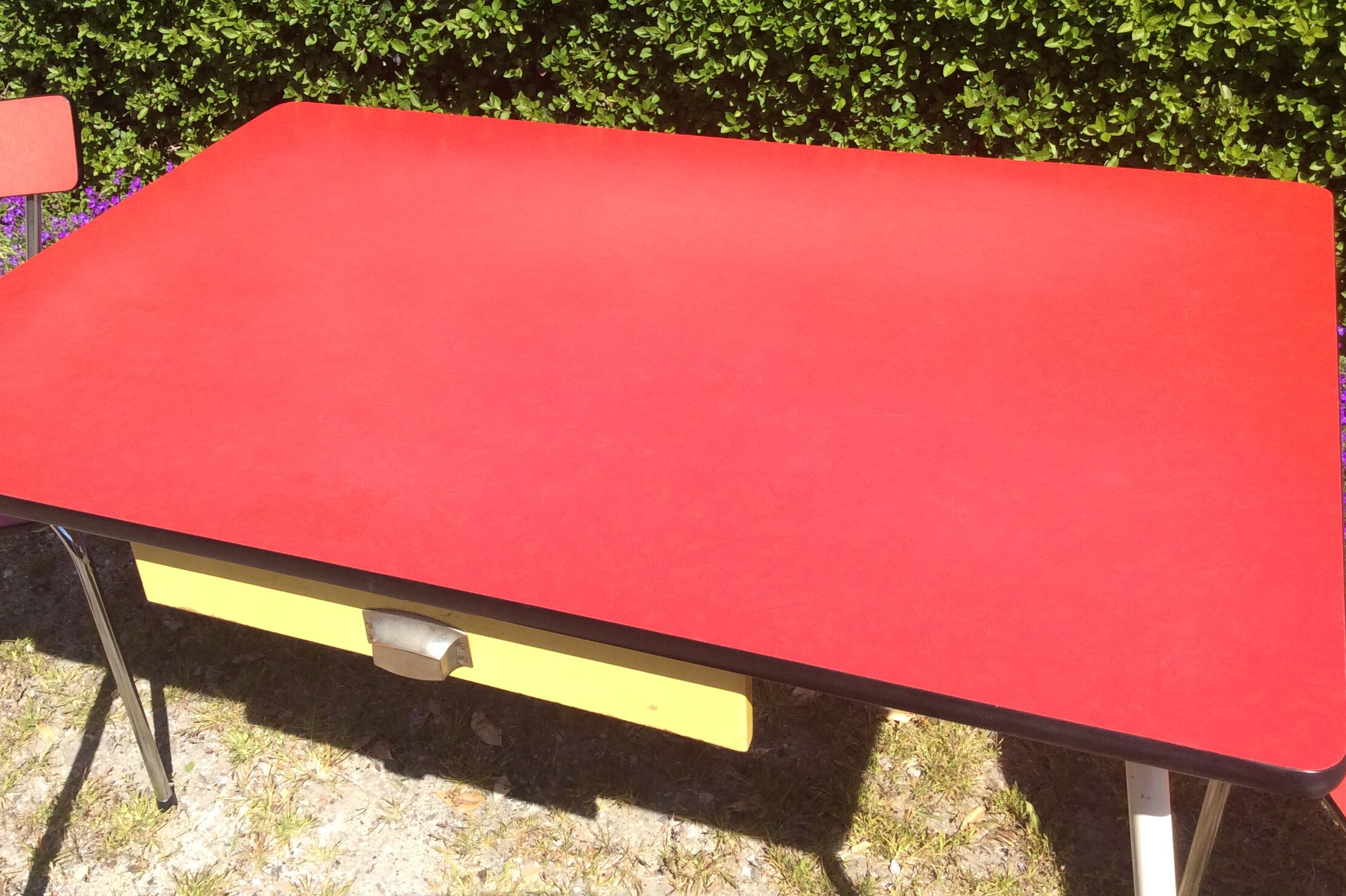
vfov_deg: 34.0
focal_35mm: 39
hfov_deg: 49.5
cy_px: 326
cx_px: 598
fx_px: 1458
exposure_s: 1/853
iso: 32
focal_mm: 3.3
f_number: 2.4
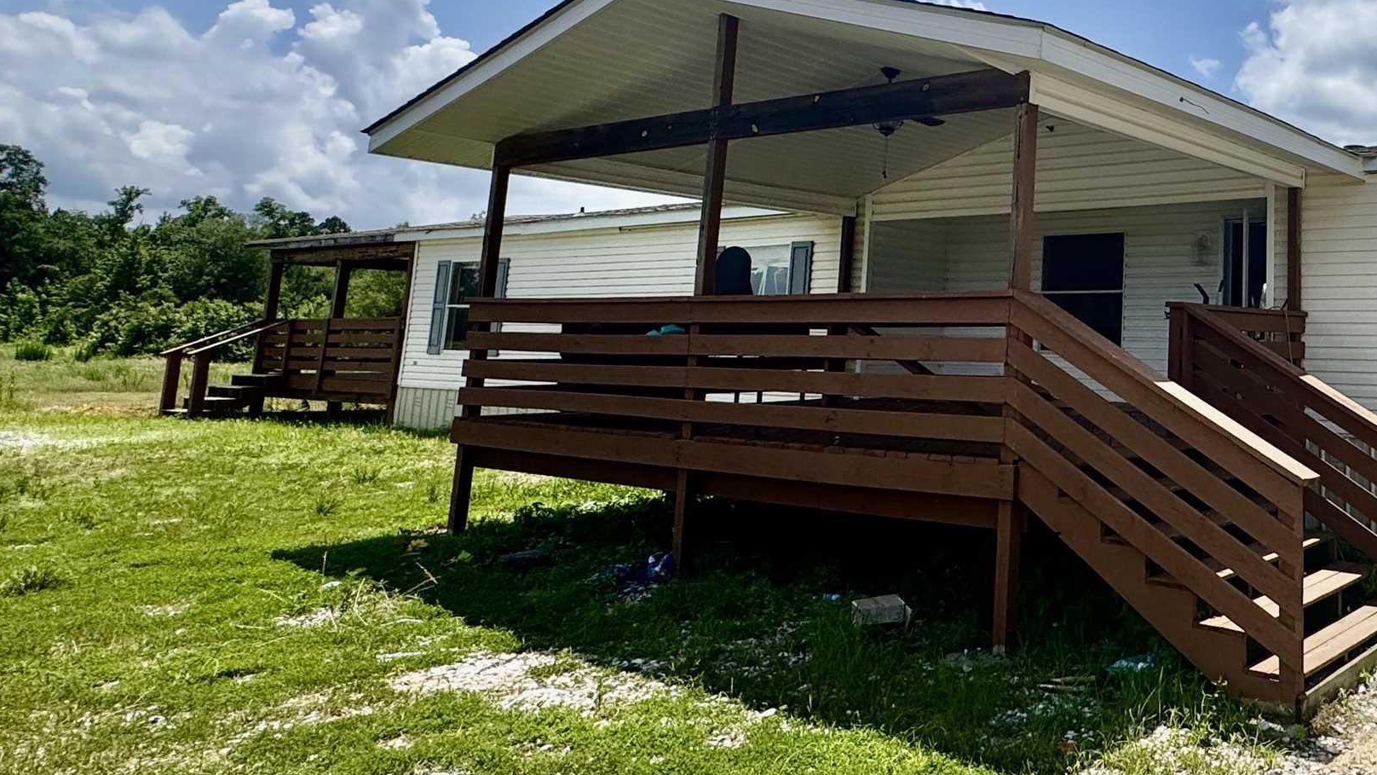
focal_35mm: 29
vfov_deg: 39.1
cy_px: 194
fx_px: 1059
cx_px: 1286
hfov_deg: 55.5
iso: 50
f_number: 2.2
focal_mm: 2.22
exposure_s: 1/3717
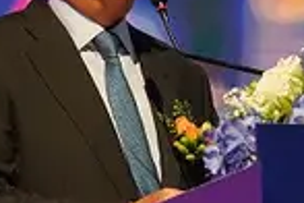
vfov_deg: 4.8
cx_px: 163
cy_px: 25
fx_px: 2415
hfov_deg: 7.2
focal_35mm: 286
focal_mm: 54
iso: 2500
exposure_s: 1/200
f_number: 5.6
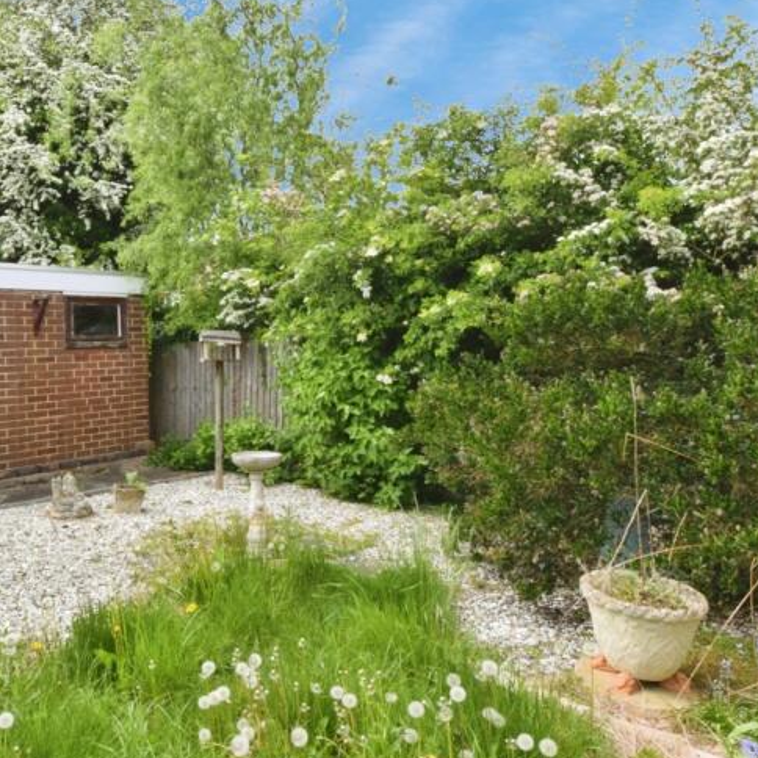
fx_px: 669
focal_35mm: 27
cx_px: 249
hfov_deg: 57.7
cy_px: 350
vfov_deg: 59.0
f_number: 22
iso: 1000
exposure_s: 1/125
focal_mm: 10
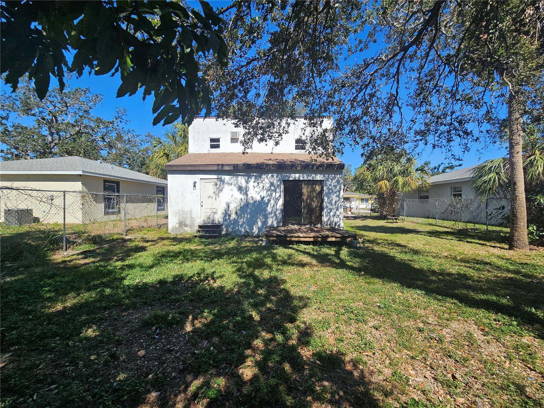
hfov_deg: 106.2
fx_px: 204
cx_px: 272
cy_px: 204
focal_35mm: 13
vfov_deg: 89.9
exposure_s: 1/1659
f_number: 2.2
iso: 50
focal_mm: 2.2
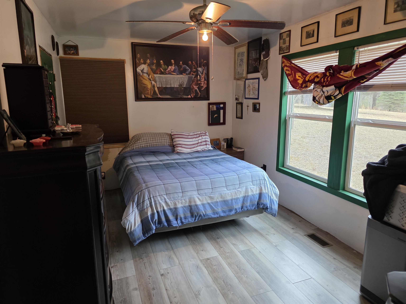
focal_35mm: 23
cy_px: 152
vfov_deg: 58.9
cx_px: 203
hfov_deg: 73.9
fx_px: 270
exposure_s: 1/120
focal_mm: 6.3
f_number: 1.7
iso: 400
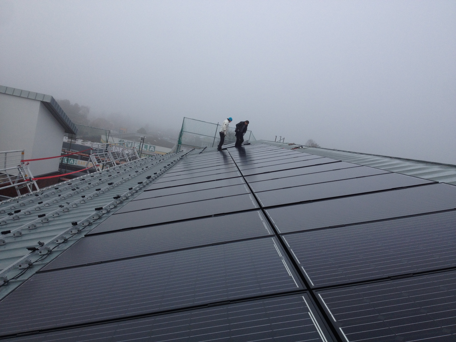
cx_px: 228
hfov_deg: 52.6
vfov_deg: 40.7
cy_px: 171
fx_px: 461
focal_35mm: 35
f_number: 2.4
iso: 50
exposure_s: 1/441
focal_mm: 4.28
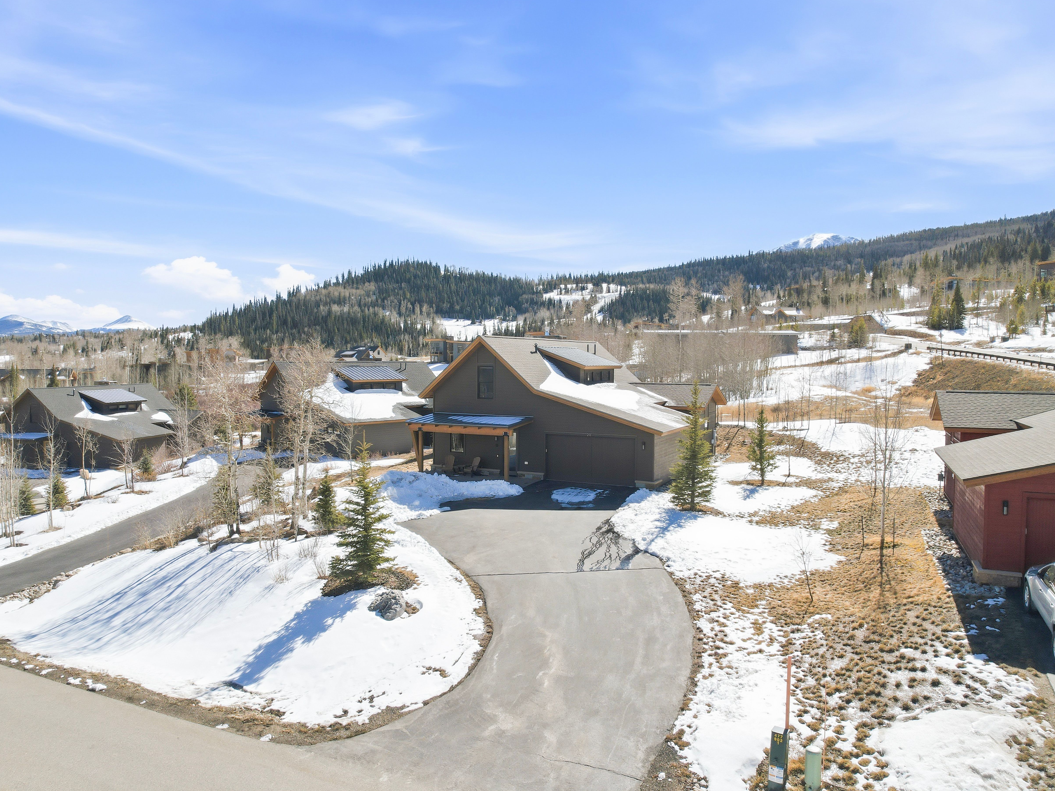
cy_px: 393
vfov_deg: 56.8
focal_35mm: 24
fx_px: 731
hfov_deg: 71.6
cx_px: 539
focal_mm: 8.4
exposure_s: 1/3000
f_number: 2.8
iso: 110
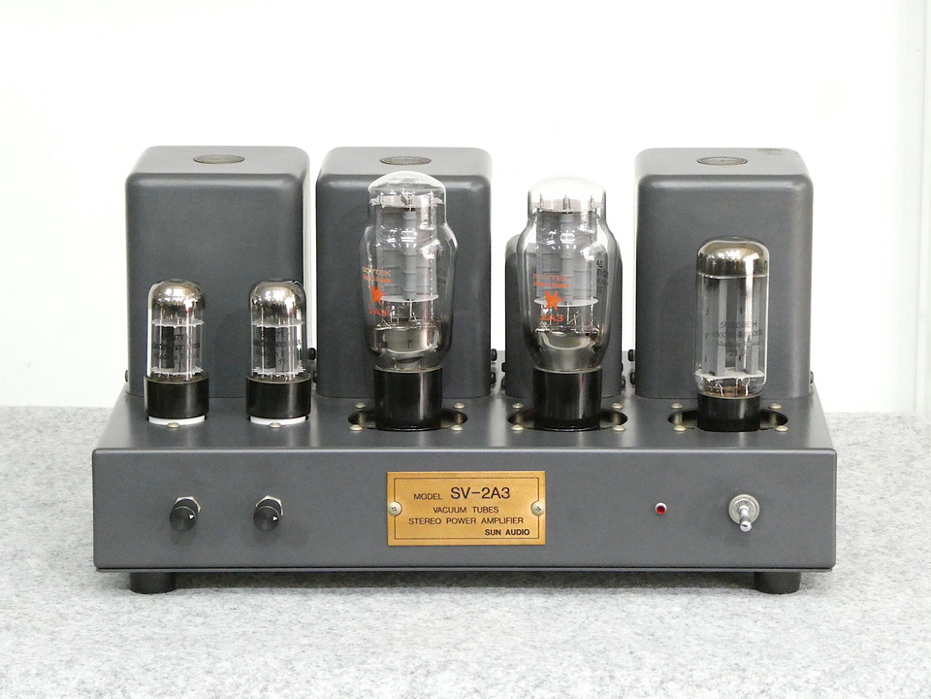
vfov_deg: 10.4
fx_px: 3846
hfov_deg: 13.8
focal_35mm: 143
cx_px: 466
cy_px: 350
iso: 1600
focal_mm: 25.6
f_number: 5.4
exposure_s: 1/40
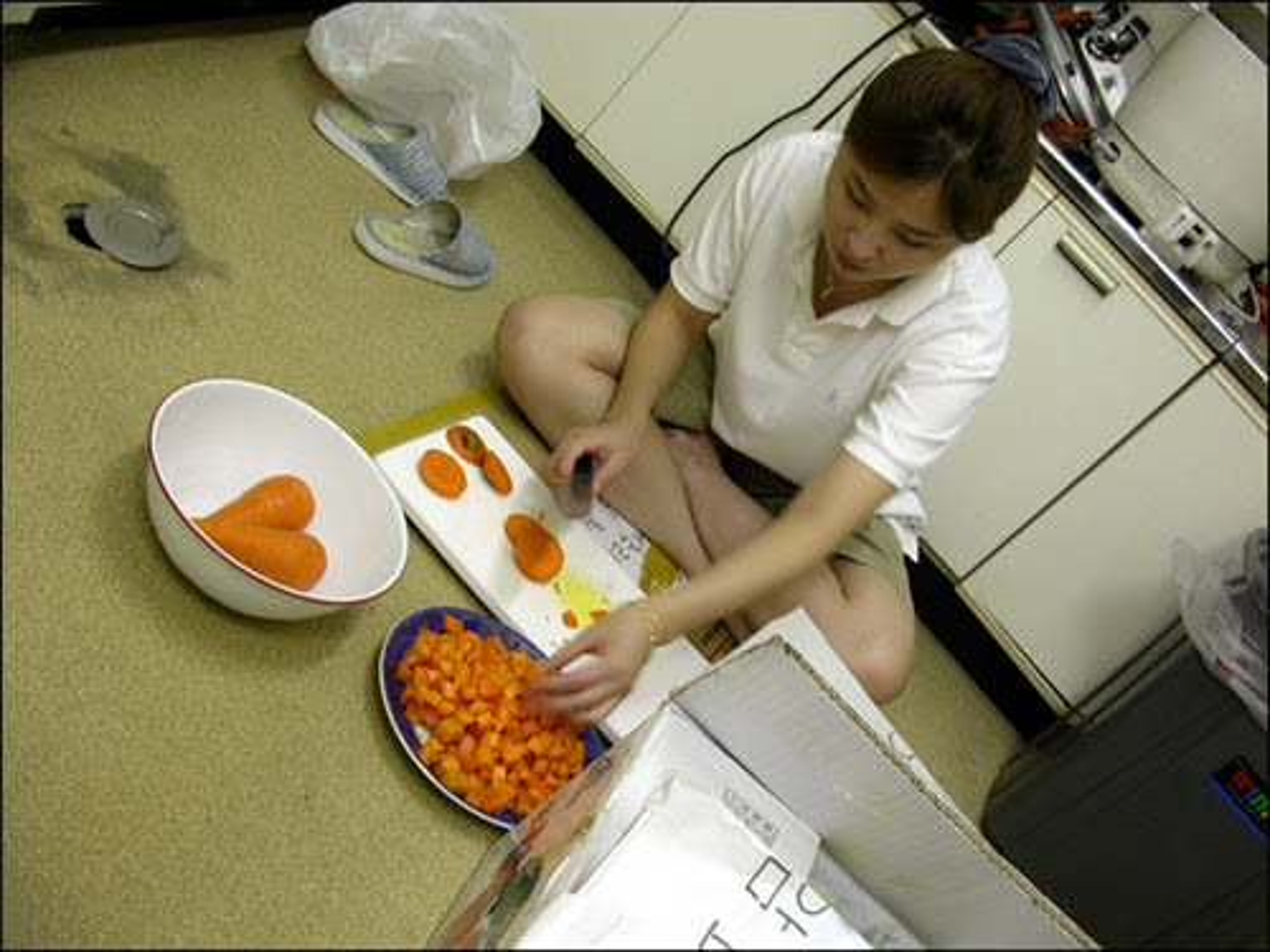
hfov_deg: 49.0
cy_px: 476
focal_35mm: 38
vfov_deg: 37.7
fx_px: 1394
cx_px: 635
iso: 100
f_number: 2.6
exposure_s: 1/16
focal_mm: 7.85
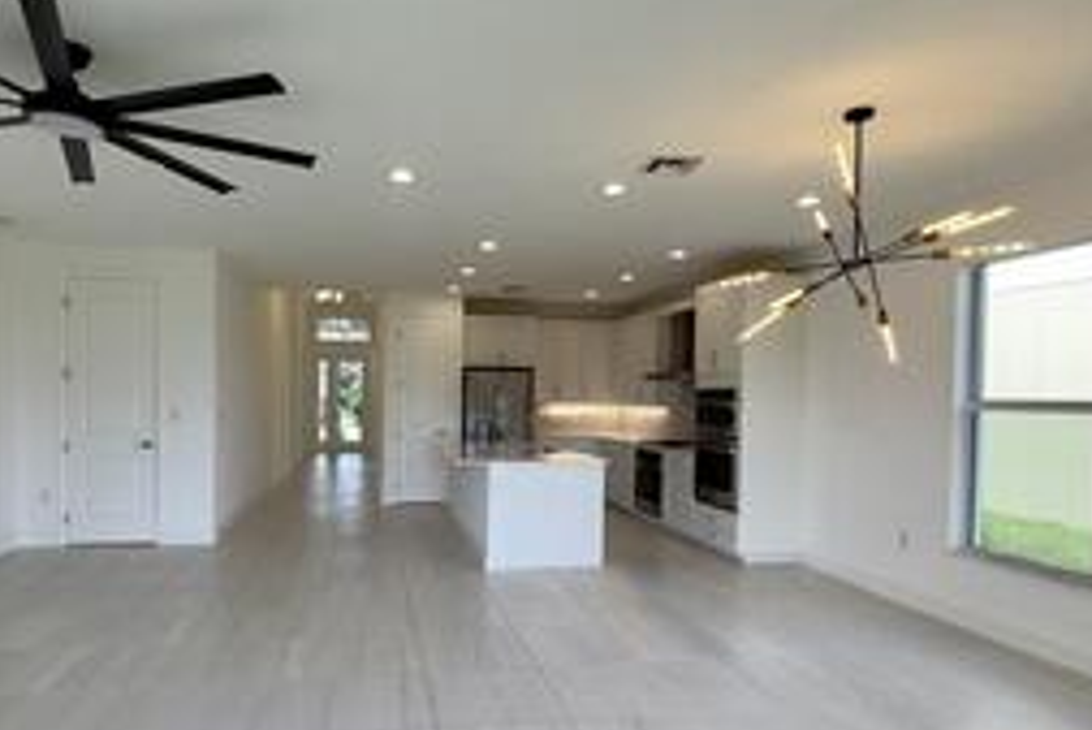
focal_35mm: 23
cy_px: 410
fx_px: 698
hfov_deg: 75.7
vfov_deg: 55.0
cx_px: 475
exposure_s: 1/122
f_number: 2.2
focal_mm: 2.22
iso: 25
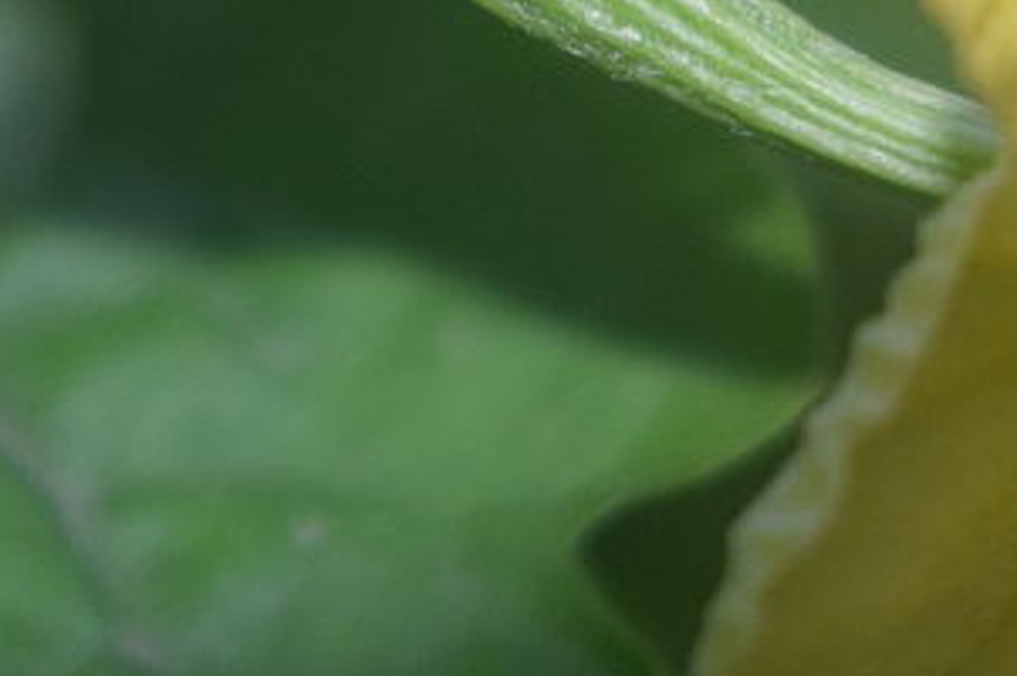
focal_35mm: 351
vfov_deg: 3.9
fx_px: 9908
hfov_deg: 5.8
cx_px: 1693
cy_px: 330
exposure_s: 1/60
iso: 500
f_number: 5.6
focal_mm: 55
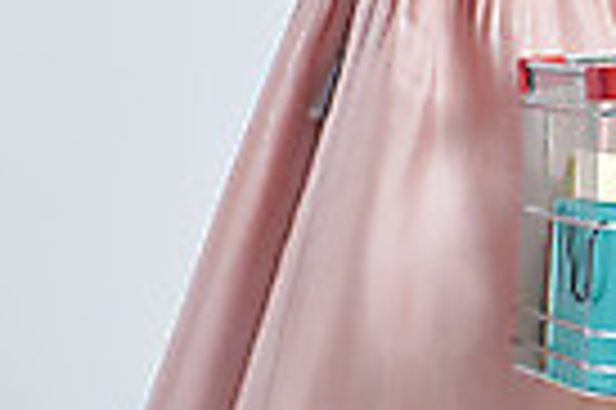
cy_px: -77
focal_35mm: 254
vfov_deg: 5.4
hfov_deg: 8.0
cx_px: 807
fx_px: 4341
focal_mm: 58
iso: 100
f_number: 11
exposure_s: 1/125
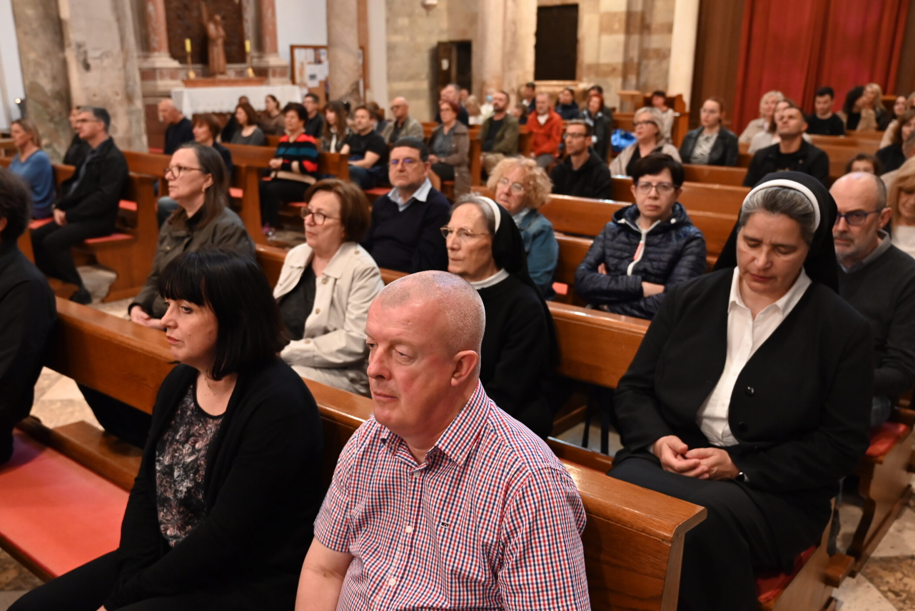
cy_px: 351
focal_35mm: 33
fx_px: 839
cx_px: 411
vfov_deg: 39.9
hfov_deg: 57.1
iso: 2200
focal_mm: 27
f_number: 4
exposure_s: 1/30
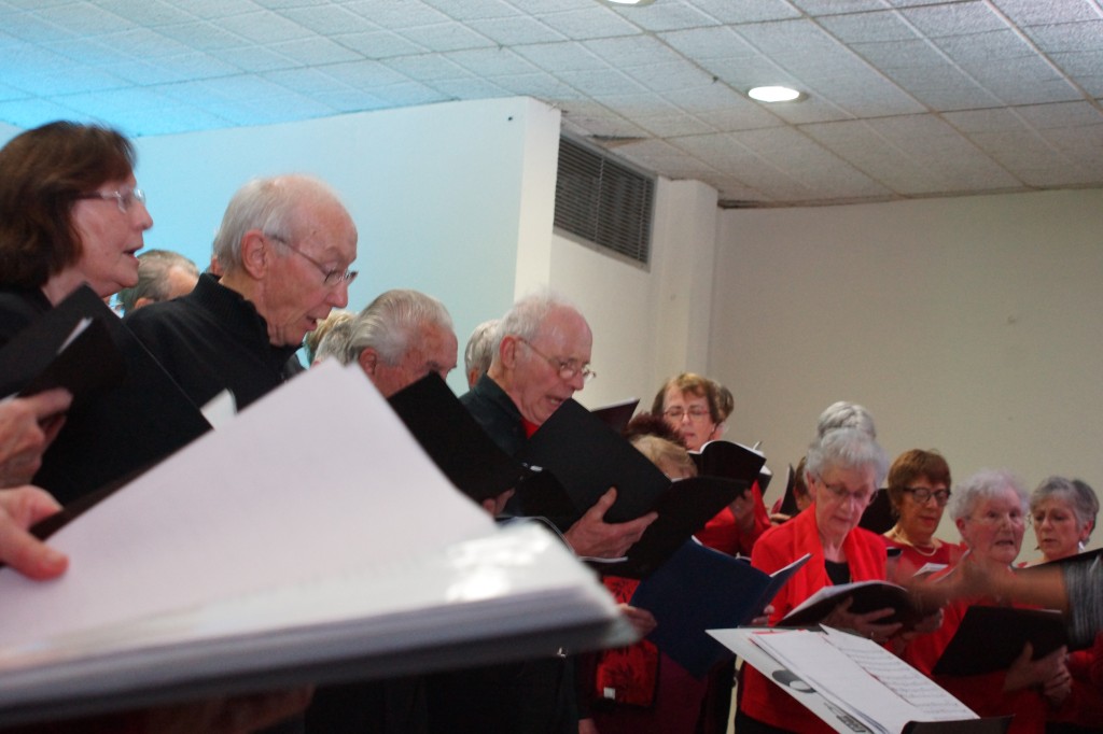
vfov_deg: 22.6
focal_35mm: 60
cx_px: 552
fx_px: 1838
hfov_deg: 33.4
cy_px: 367
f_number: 5.6
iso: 1600
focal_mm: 40
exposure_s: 1/15
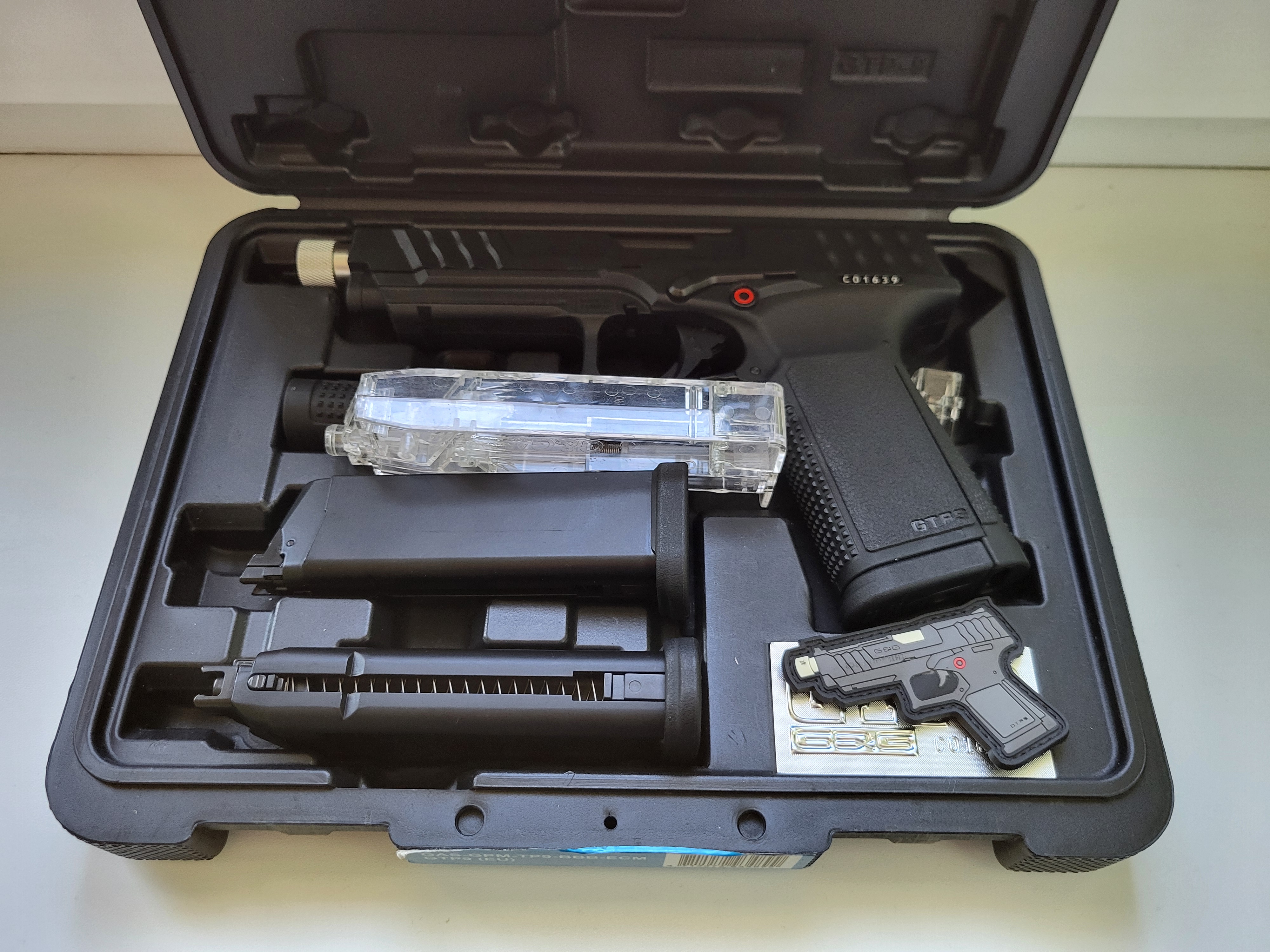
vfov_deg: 53.1
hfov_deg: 67.3
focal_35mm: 26
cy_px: 476
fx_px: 954
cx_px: 635
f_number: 1.8
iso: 320
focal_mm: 5.4
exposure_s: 1/100
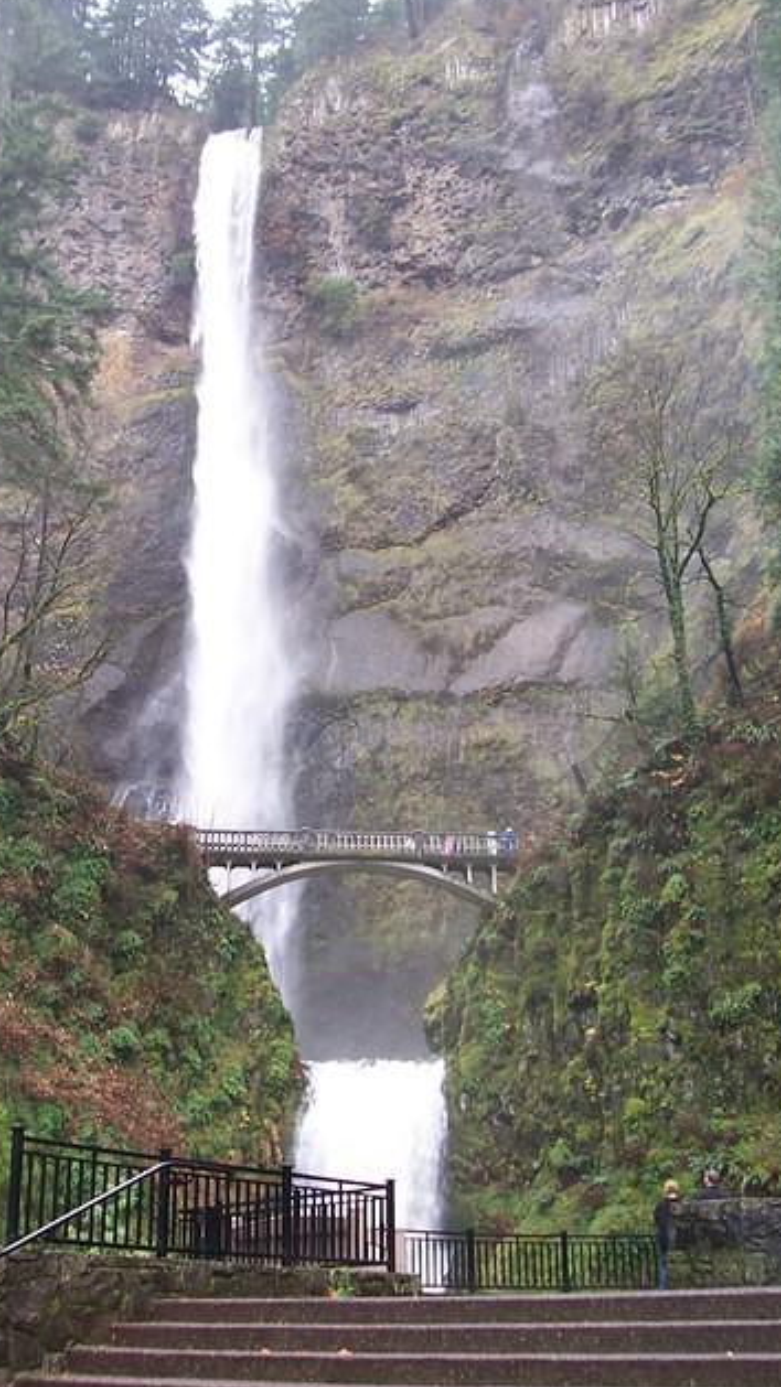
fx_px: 1509
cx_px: 285
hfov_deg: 28.9
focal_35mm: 41
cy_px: 690
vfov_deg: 49.4
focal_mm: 5.6
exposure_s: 1/45
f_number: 2.8
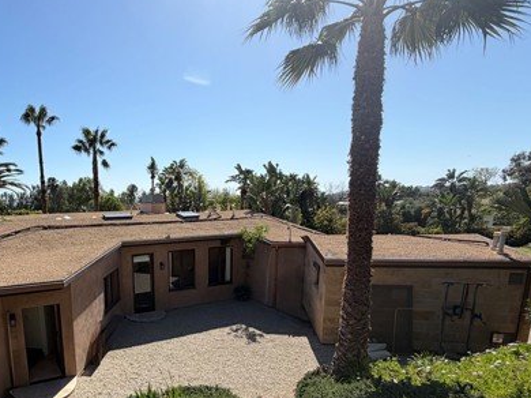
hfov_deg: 70.6
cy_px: 266
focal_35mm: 23
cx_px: 155
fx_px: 353
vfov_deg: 57.5
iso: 20
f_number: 2.2
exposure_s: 1/1001
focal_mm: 2.22
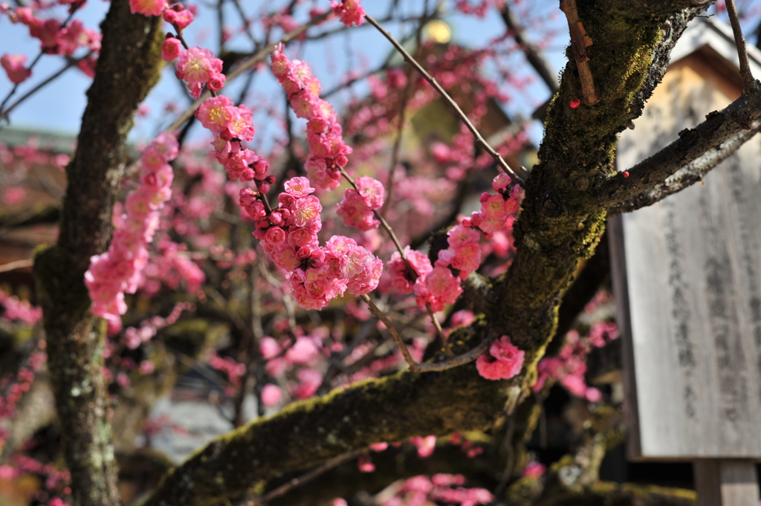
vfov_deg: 26.9
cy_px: 253
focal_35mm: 50
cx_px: 380
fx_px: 1056
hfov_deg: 39.6
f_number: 5.6
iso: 200
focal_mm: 50
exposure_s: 1/1250
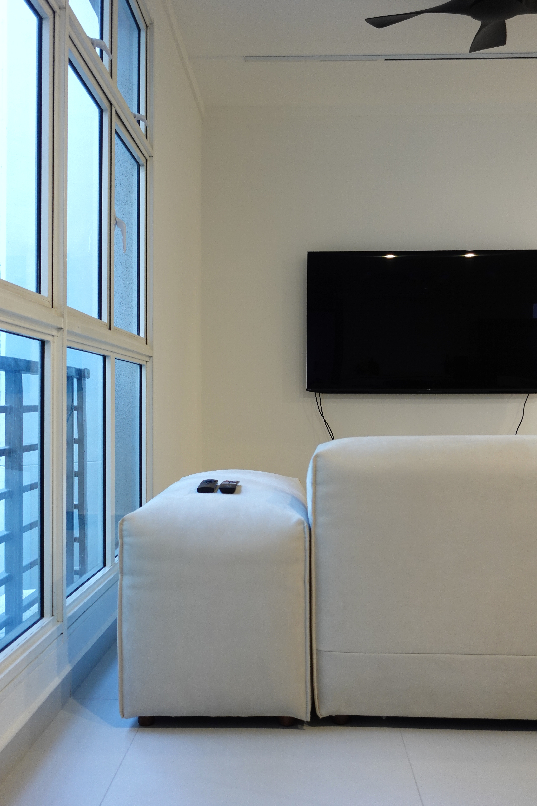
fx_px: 761
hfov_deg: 38.9
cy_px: 403
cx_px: 268
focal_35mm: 34
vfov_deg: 55.8
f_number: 2.8
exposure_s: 1/40
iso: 320
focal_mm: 12.93
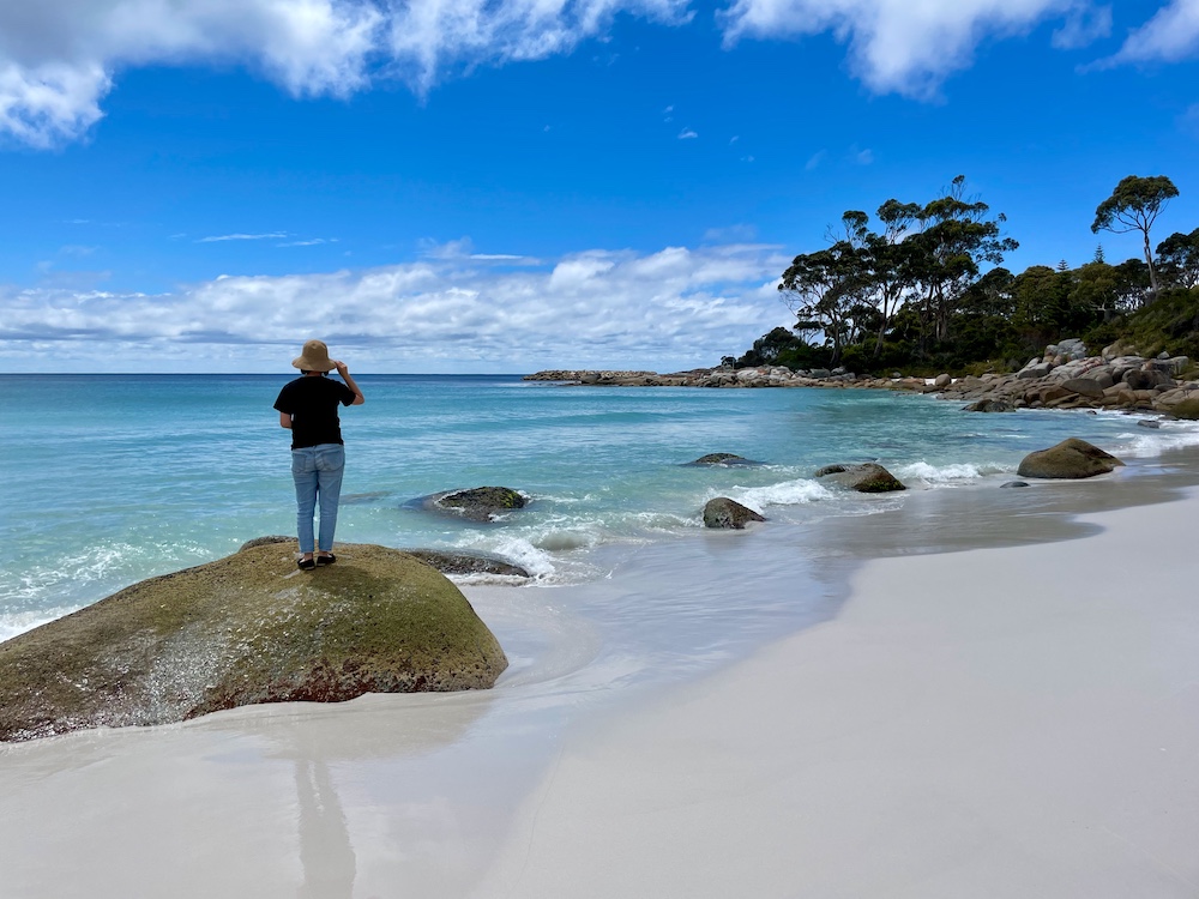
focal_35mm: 26
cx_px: 600
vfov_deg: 53.1
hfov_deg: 67.3
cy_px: 450
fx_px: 901
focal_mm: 4.2
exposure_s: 1/7813
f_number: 1.6
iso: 32
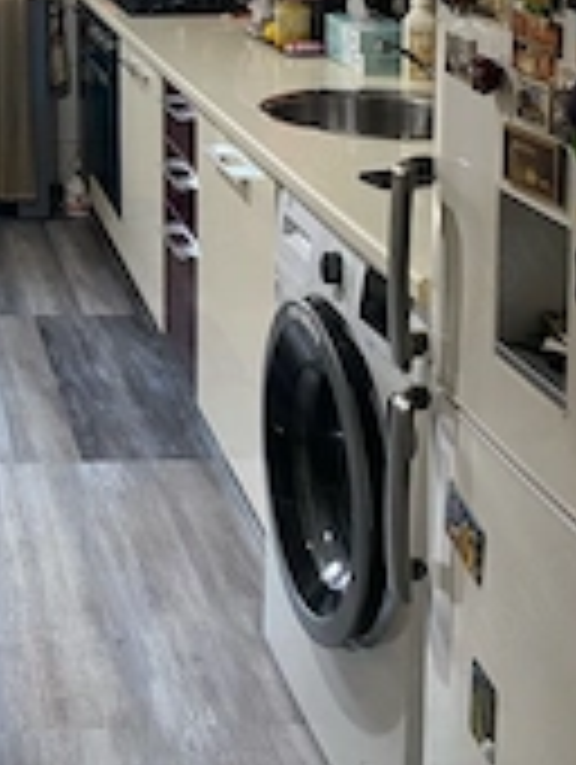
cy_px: -58
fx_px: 1350
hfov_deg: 22.7
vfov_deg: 28.9
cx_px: -58
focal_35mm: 61
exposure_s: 1/60
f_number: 1.8
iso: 250
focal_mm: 4.25
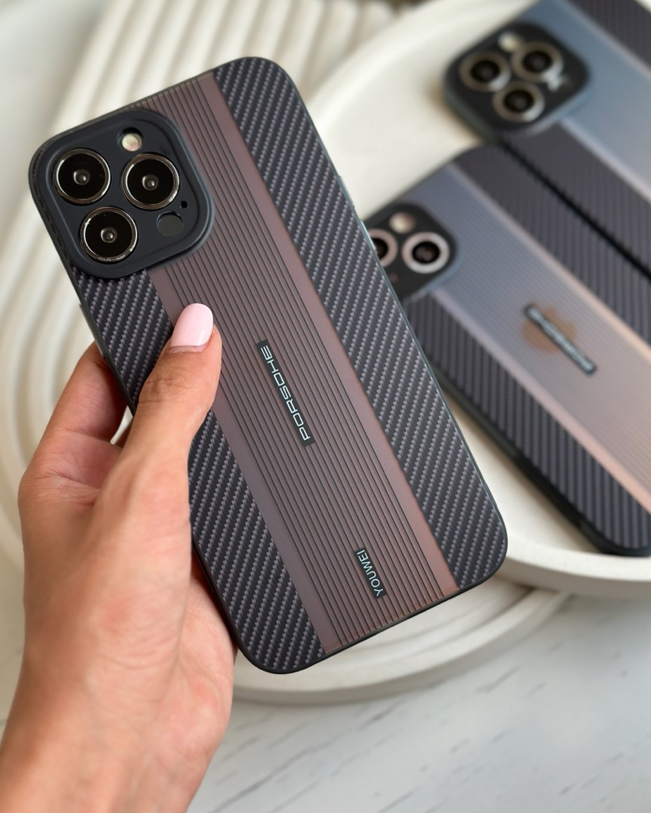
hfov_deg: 29.1
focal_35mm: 52
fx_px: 1252
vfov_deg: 36.0
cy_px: 409
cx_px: 321
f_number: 1.78
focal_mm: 6.86
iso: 80
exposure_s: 1/623
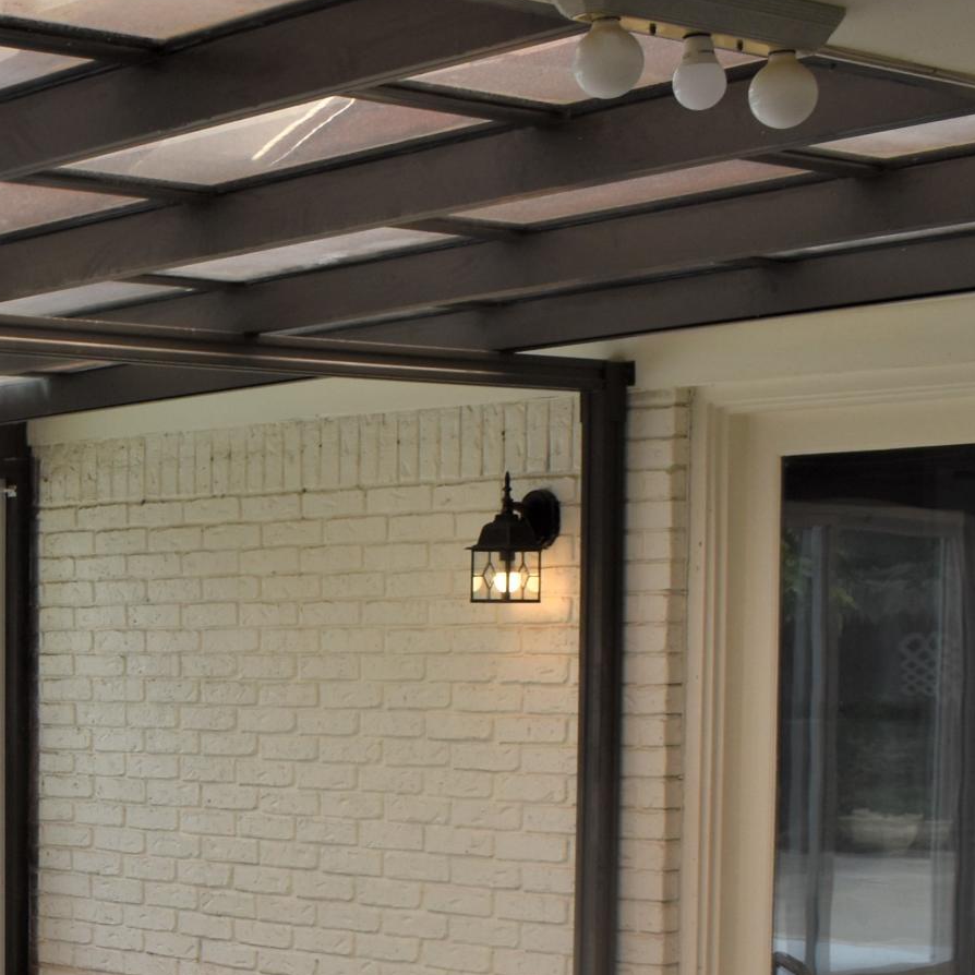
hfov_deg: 20.6
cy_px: 850
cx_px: -284
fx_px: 2454
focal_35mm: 77
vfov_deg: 22.0
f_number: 7.1
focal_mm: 18
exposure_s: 1/250
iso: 200
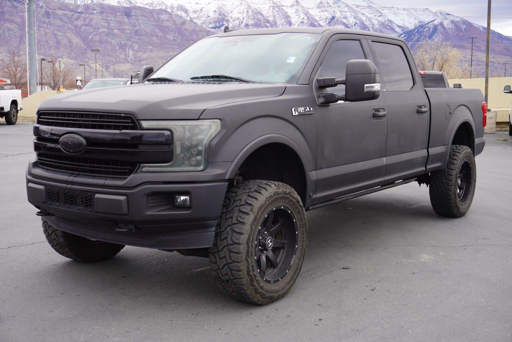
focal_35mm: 44
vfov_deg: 30.9
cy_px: 171
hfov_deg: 44.9
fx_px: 619
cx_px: 256
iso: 100
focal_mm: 29
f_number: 6.3
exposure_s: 1/80
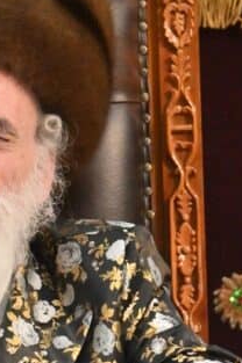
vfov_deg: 3.5
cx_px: -137
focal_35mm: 589
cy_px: 84
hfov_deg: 2.3
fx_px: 5952
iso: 1600
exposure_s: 1/320
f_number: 4
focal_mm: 120
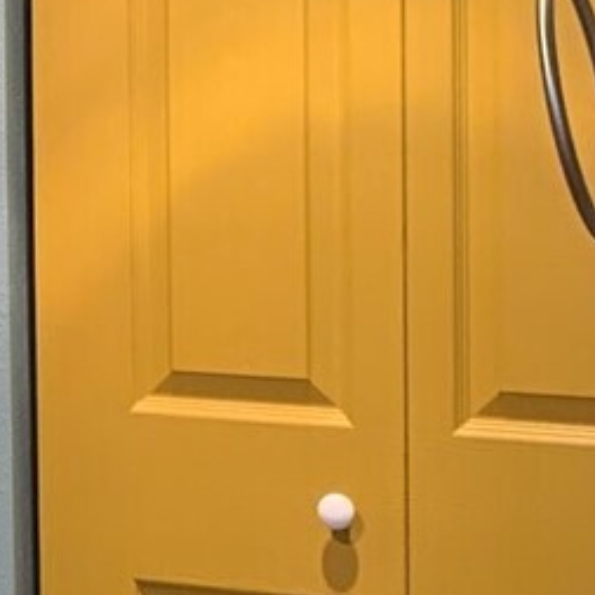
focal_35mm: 131
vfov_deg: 13.3
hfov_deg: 11.9
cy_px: 118
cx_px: -607
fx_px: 2548
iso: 200
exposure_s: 1/60
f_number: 1.8
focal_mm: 4.25
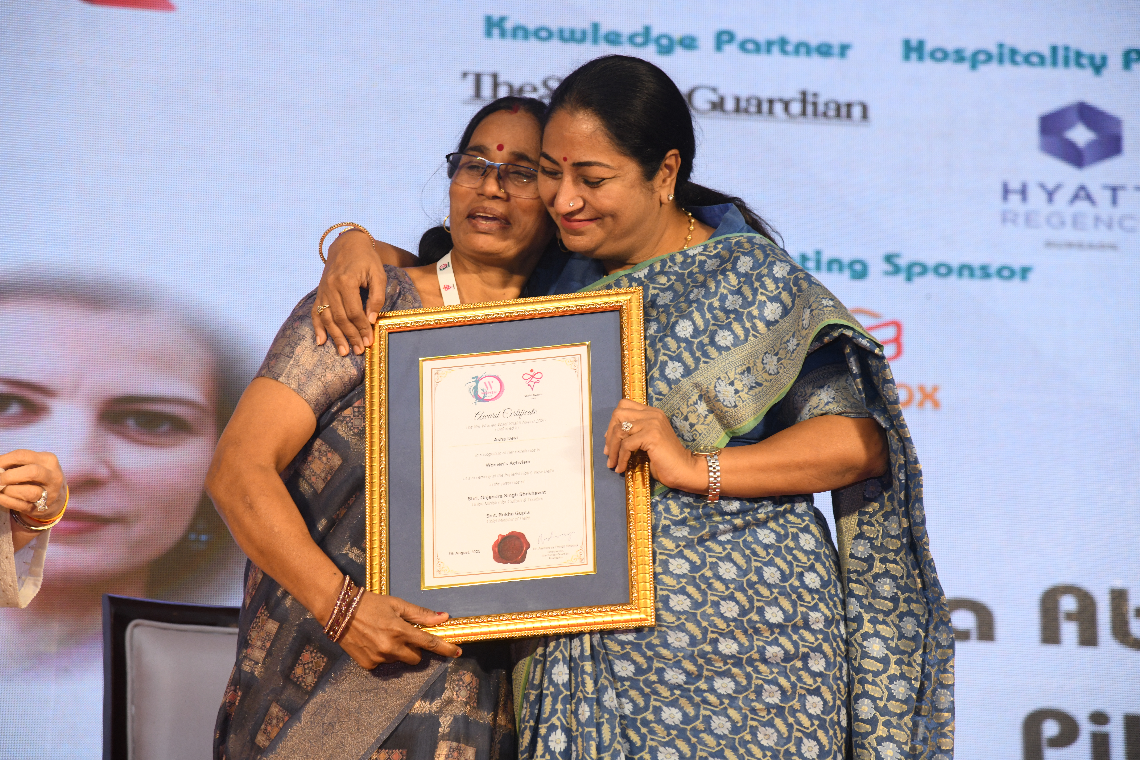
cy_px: 380
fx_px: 3800
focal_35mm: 120
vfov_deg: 11.4
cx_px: 570
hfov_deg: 17.1
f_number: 5
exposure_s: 1/125
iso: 1250
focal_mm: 120
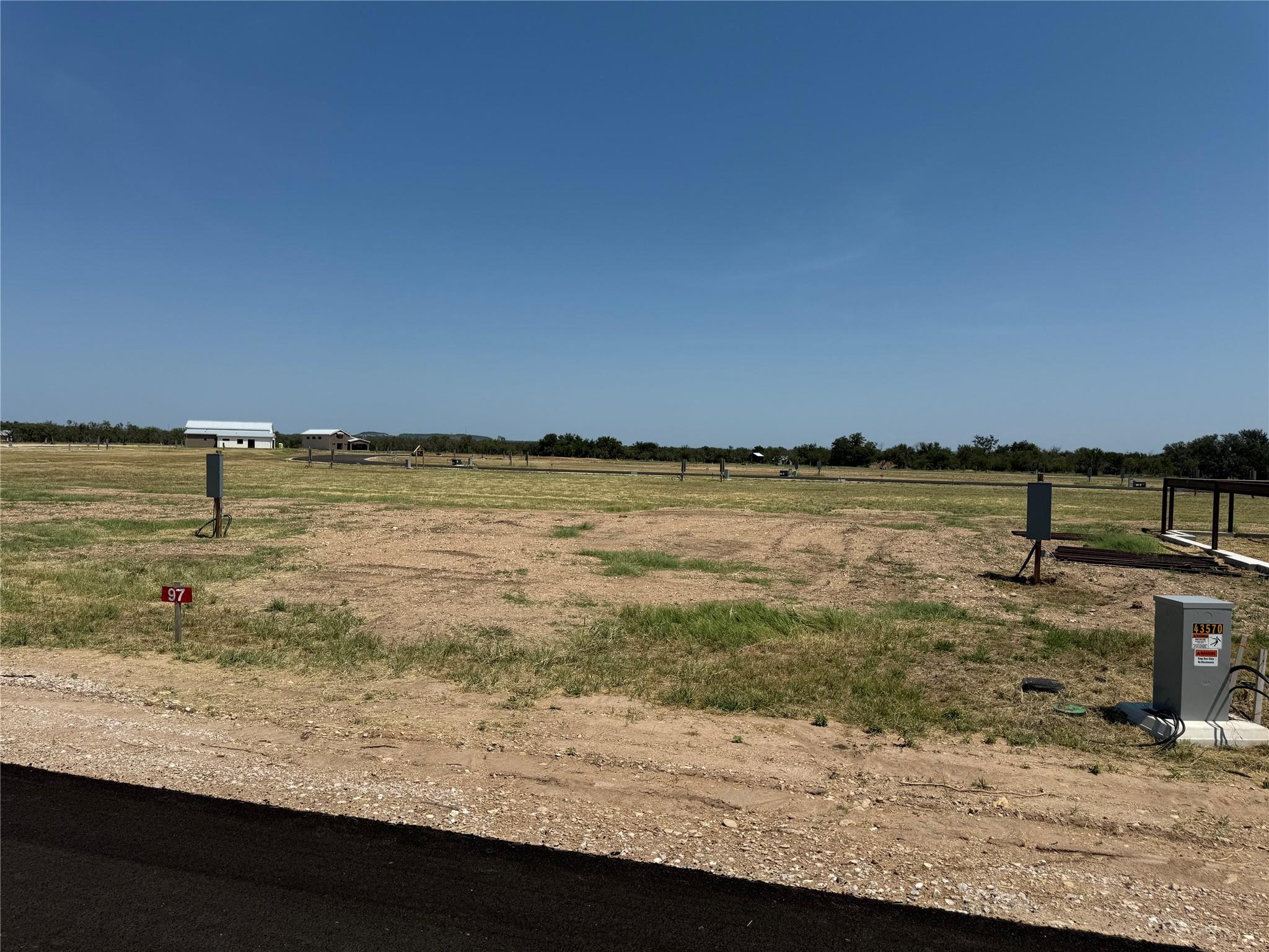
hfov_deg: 71.6
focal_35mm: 24
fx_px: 880
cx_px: 634
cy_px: 476
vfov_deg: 56.8
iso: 80
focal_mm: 6.76
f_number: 1.78
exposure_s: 1/8130
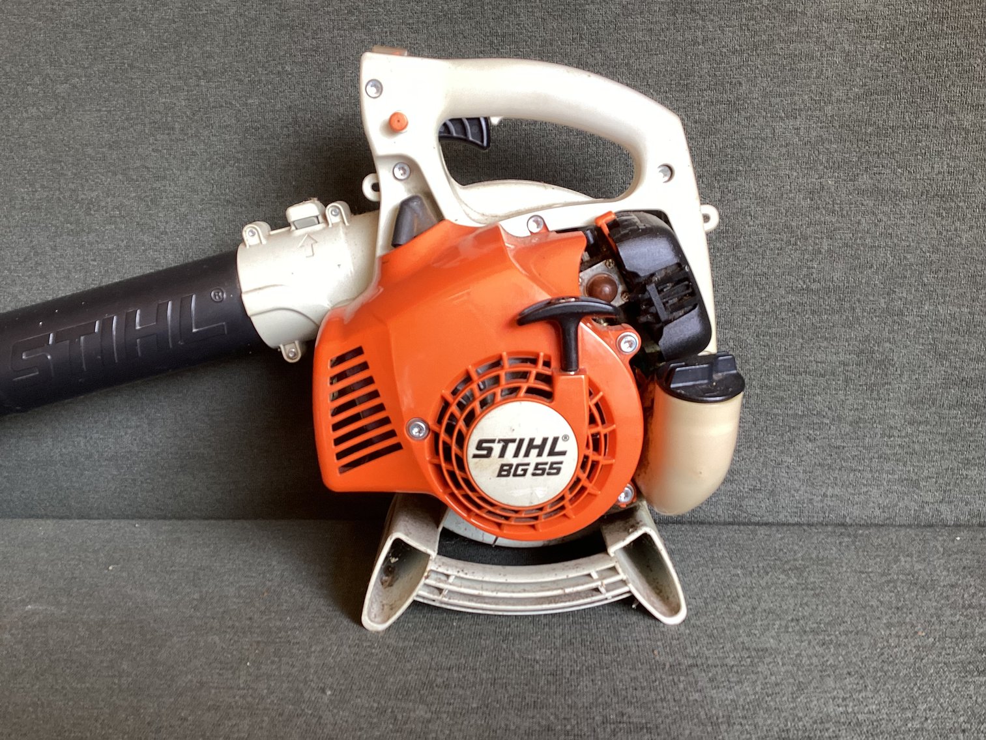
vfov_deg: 45.4
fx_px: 883
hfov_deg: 58.3
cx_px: 493
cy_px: 370
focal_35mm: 31
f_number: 2.4
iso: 64
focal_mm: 3.3
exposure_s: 1/60
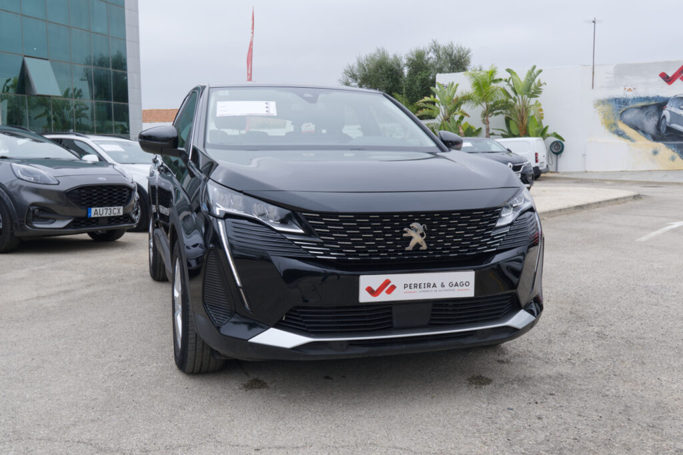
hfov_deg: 53.1
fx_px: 683
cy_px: 228
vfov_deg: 36.9
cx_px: 342
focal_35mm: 36
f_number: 9
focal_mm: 24.2
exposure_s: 1/100
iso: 160
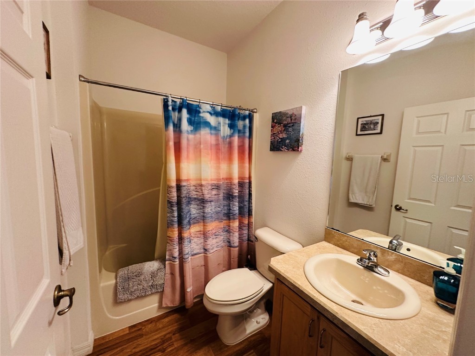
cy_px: 178
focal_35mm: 14
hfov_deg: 102.1
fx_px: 192
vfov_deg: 85.7
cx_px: 238
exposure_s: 1/60
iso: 250
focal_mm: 2.22
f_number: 2.2
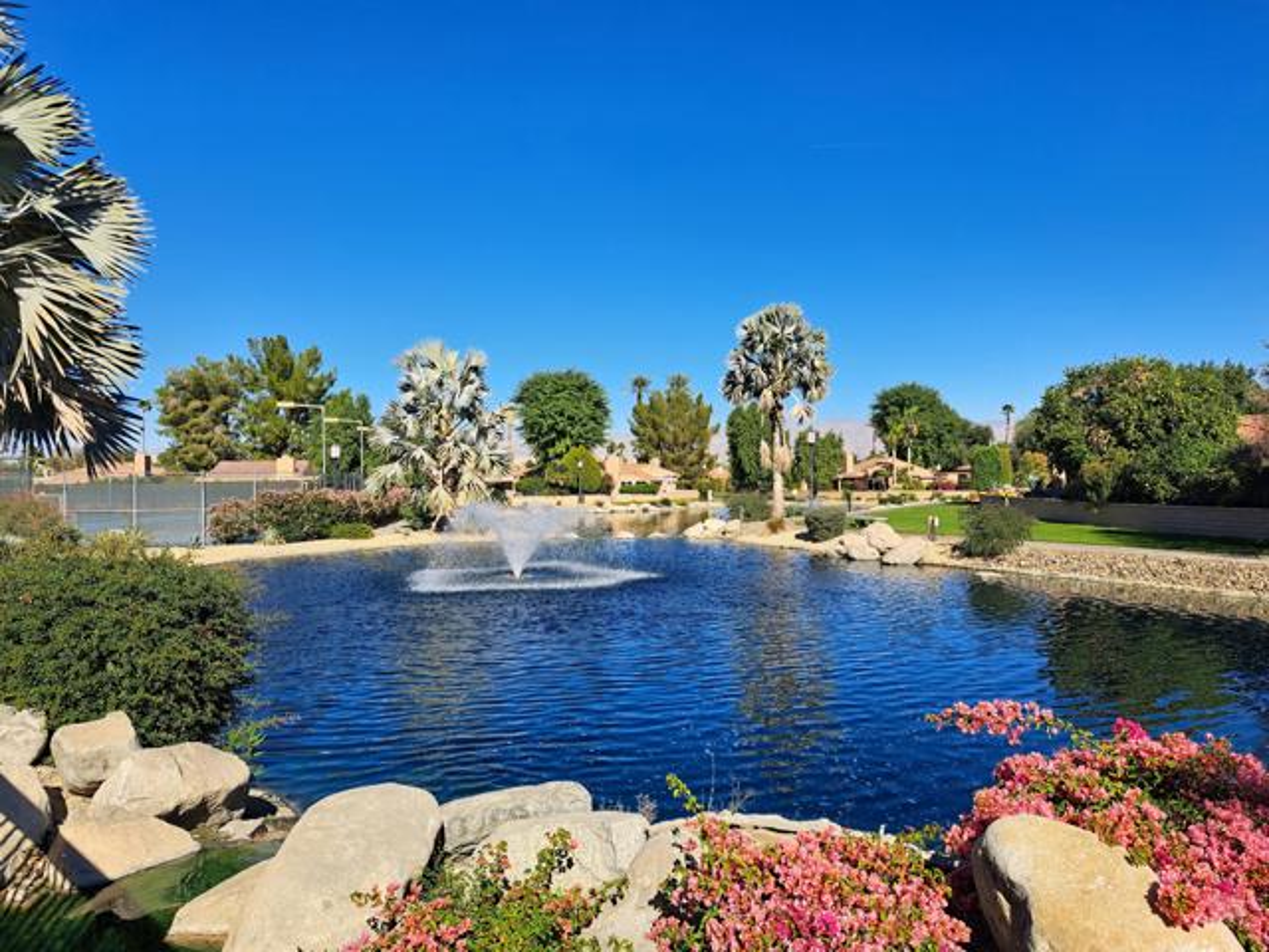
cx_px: 634
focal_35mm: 24
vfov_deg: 56.8
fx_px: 880
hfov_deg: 71.6
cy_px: 476
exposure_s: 1/1062
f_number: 1.8
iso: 50
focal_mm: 5.23
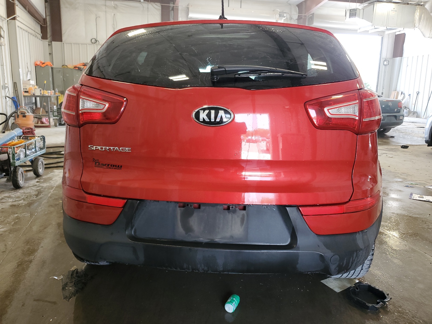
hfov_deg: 67.3
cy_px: 162
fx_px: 324
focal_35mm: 26
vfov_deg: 53.1
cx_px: 216
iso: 80
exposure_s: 1/120
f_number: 1.5
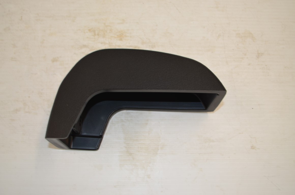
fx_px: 294
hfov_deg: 53.2
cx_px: 148
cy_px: 98
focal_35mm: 36
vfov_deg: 36.7
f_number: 4
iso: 400
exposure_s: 1/100
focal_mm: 24
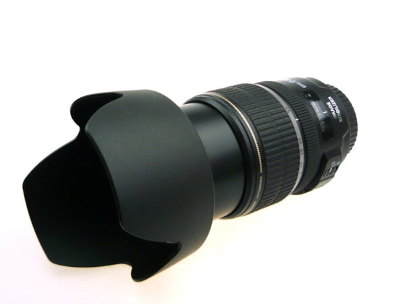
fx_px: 608
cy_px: 152
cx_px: 202
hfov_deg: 36.8
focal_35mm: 52
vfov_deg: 28.0
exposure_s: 1/200
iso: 100
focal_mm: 5.5
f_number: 2.8
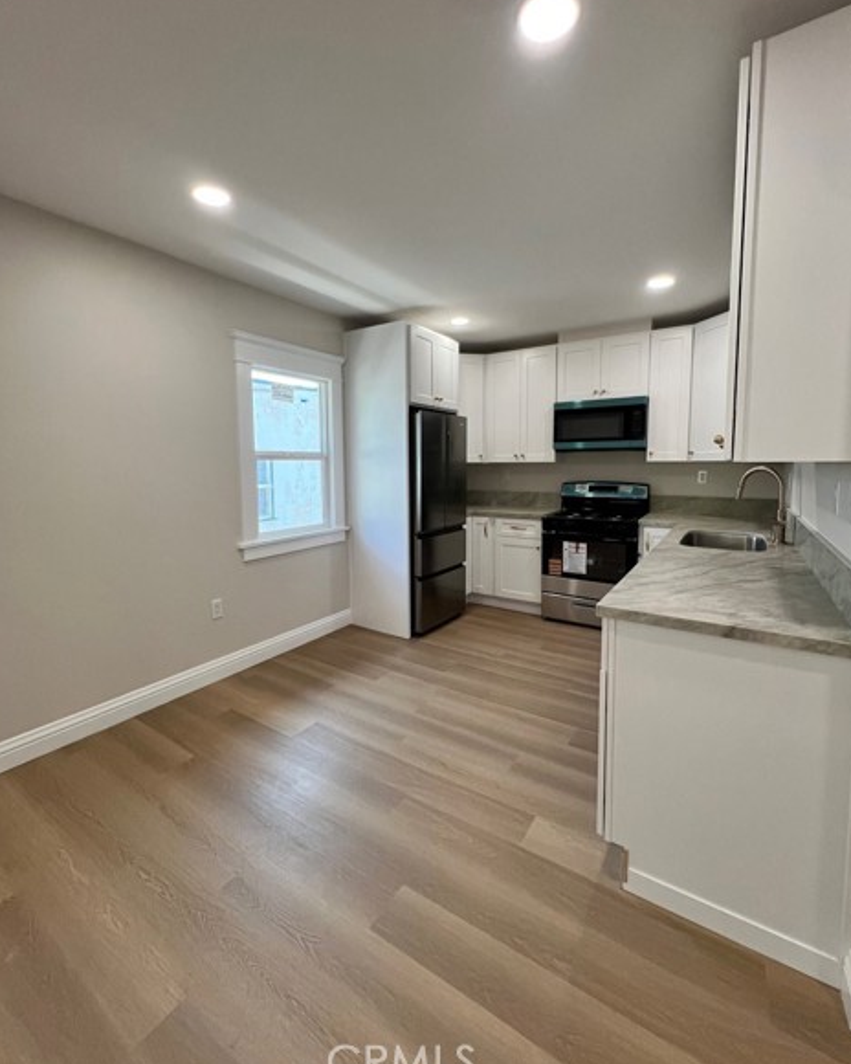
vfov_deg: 100.6
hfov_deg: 88.0
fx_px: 441
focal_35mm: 14
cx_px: 424
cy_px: 501
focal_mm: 1.57
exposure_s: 1/120
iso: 100
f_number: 1.8
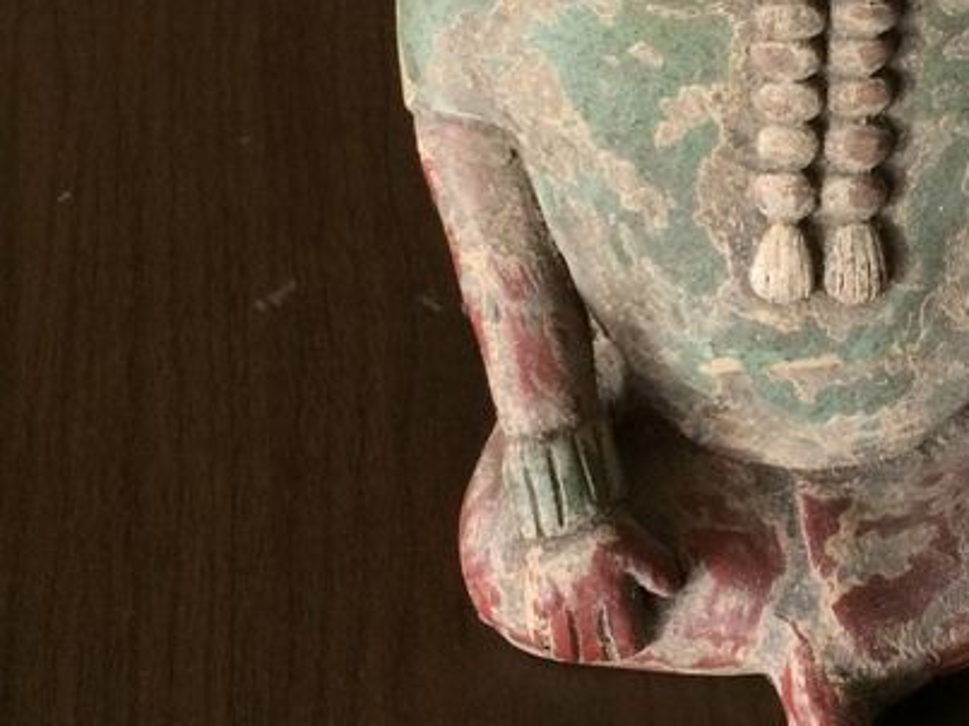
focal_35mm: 67
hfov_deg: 28.2
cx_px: 813
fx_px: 1875
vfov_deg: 21.5
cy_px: 95
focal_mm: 4.12
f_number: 2.2
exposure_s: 1/30
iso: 160
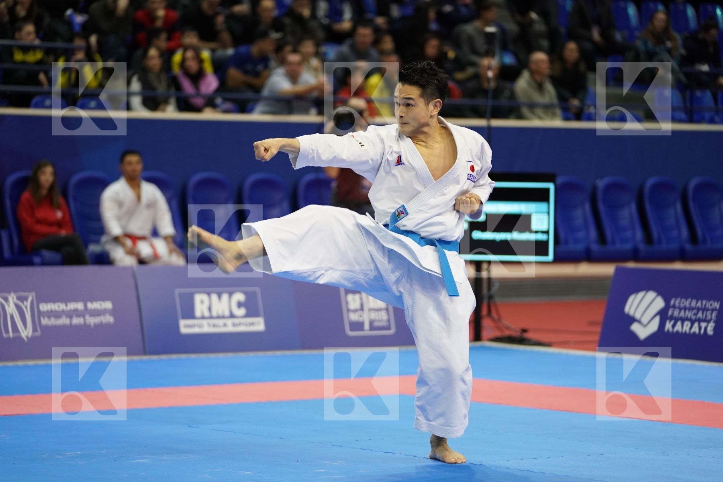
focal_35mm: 136
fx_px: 2731
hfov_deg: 15.1
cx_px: 362
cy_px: 241
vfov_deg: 10.1
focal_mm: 136
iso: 2000
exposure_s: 1/500
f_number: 2.8
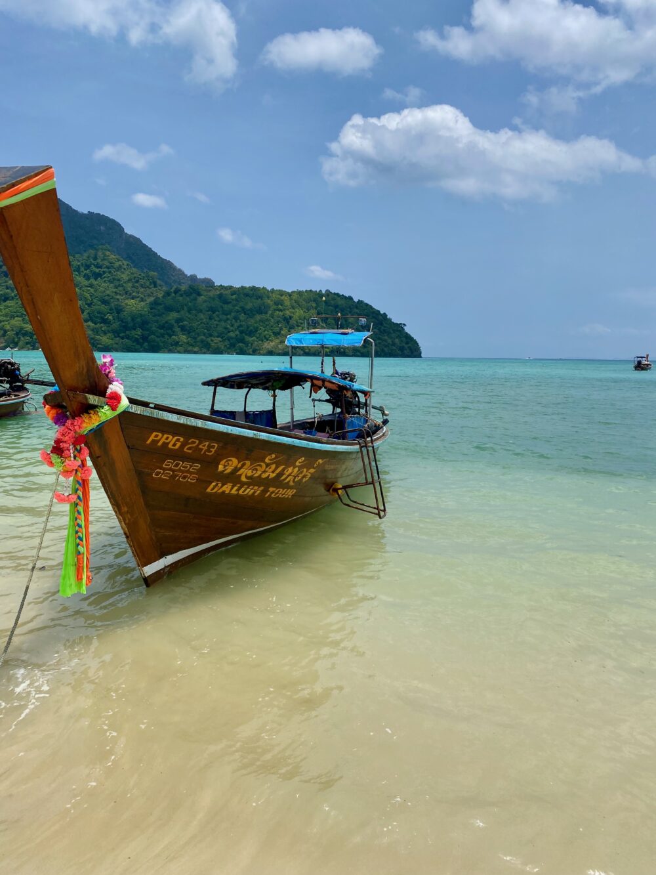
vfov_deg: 67.3
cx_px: 328
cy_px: 438
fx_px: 657
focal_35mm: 26
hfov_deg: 53.1
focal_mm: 4.25
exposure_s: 1/5747
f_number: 1.8
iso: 32
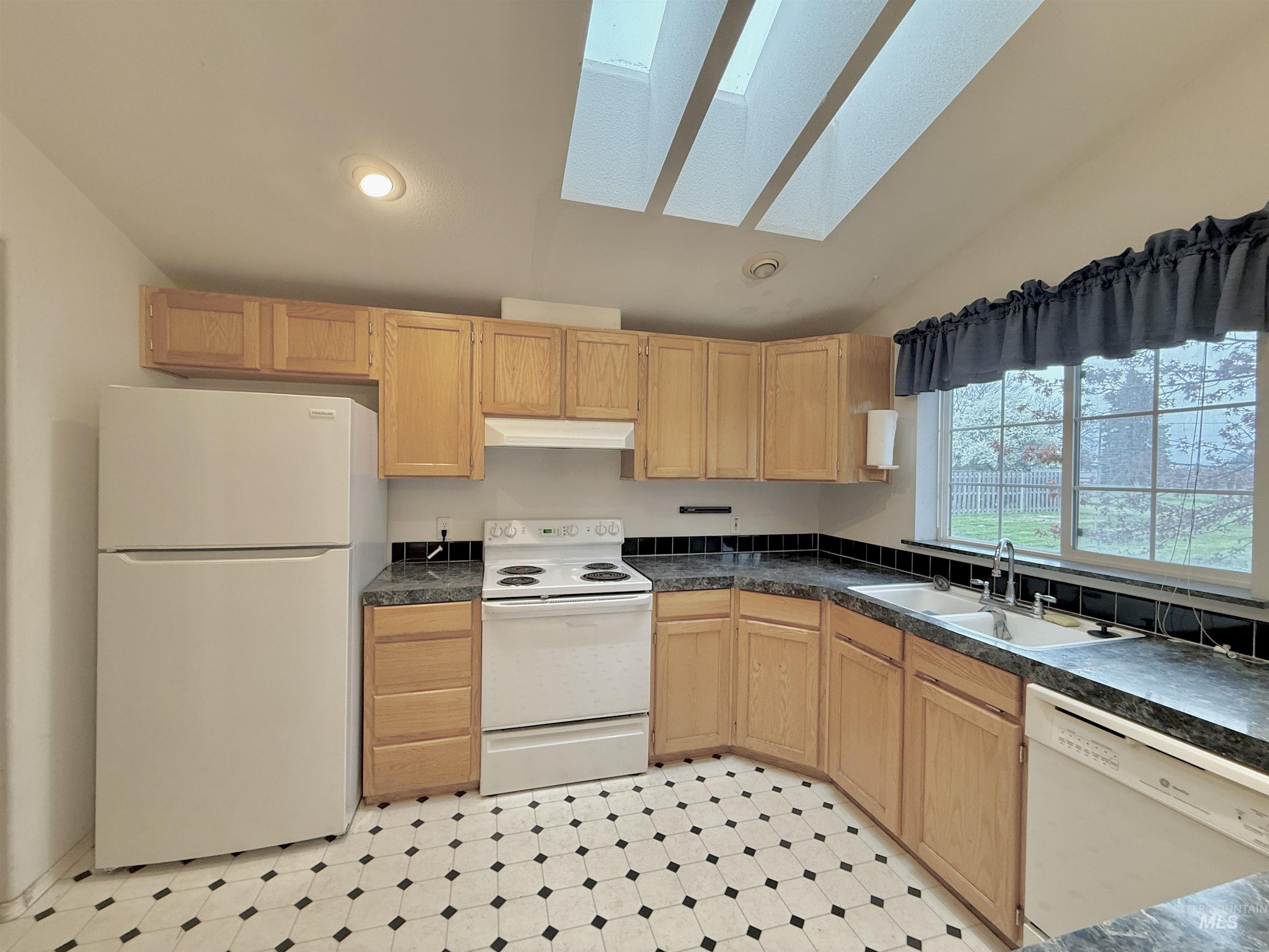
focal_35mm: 14
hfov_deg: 102.1
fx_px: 513
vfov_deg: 85.7
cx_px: 634
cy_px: 476
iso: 250
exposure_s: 1/60
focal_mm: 2.22
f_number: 2.2
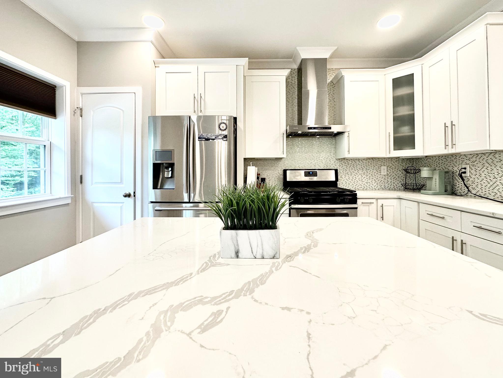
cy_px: 189
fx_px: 203
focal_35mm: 14
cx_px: 252
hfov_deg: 102.1
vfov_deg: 85.7
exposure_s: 1/120
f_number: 2.2
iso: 160
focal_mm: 2.22
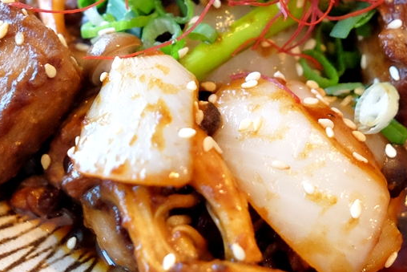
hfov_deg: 32.4
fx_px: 701
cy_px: 74
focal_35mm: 62
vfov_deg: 21.8
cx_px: 223
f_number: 2.8
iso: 3200
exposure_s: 1/52
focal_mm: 23
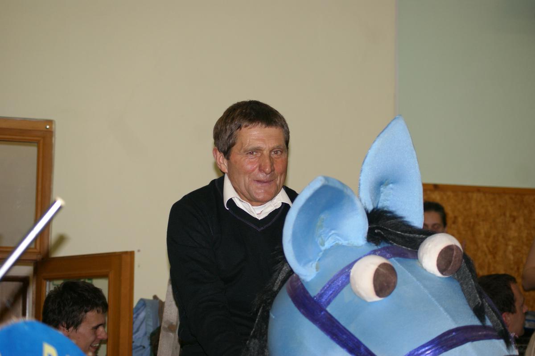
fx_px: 1225
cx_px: 268
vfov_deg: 16.5
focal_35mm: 82
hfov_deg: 24.6
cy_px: 178
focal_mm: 55
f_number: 4
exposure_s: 1/80
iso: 400
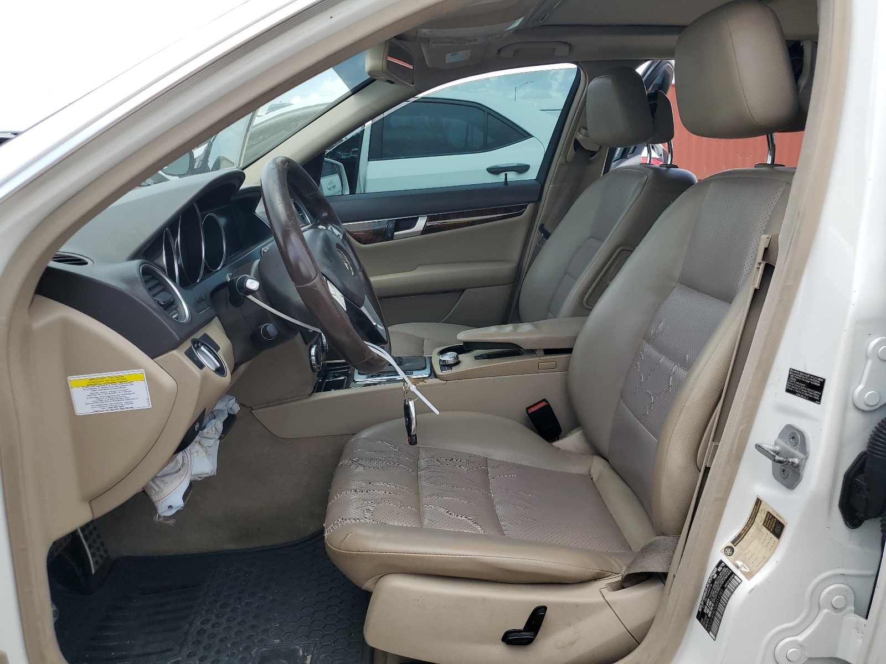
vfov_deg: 53.1
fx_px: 665
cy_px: 332
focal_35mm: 26
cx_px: 443
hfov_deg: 67.3
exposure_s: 1/1429
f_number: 1.5
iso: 50
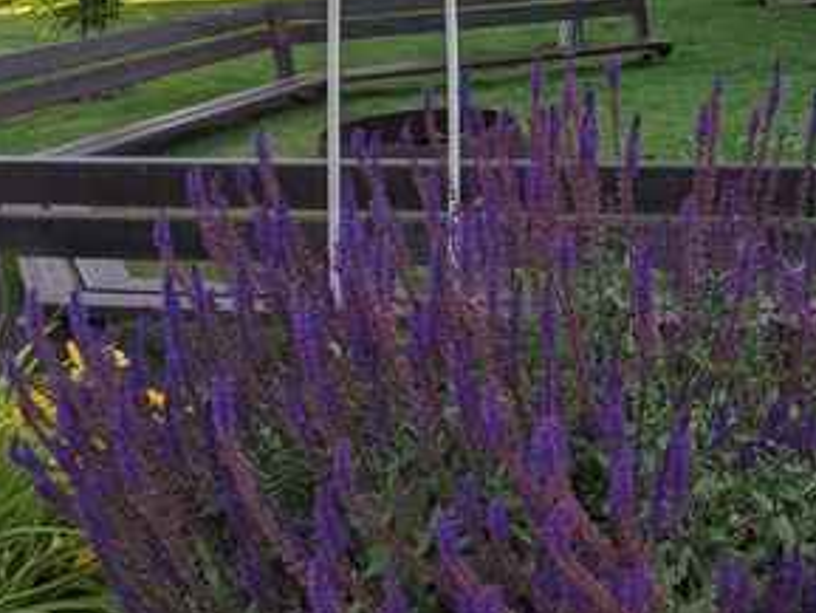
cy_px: 90
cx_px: 791
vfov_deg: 25.5
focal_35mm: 56
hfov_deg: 32.0
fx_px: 1321
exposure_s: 1/1672
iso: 61
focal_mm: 4.44
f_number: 1.8
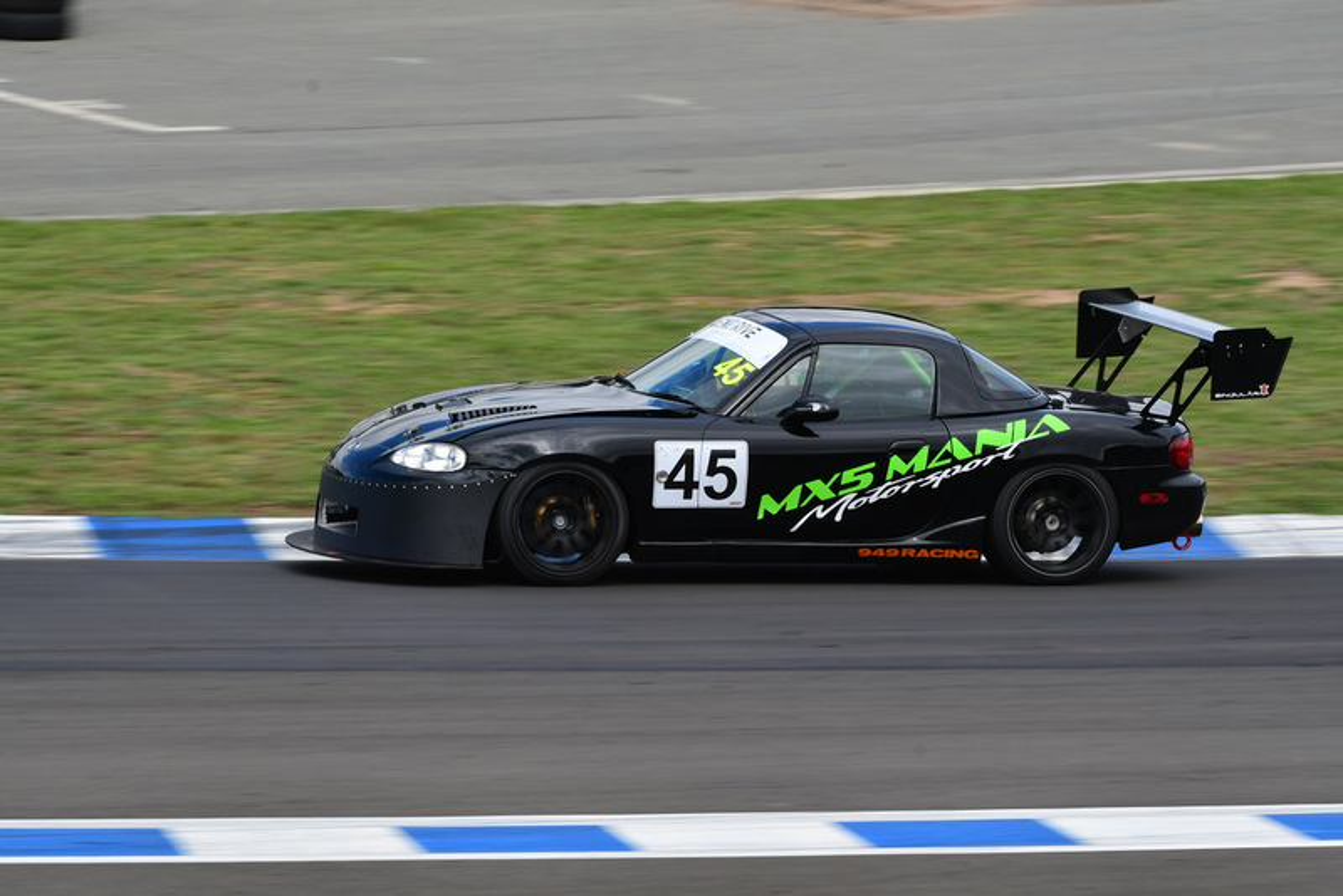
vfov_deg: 4.2
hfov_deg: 6.2
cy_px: 448
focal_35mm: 330
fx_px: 12315
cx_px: 672
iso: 250
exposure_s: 1/250
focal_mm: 220
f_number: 11
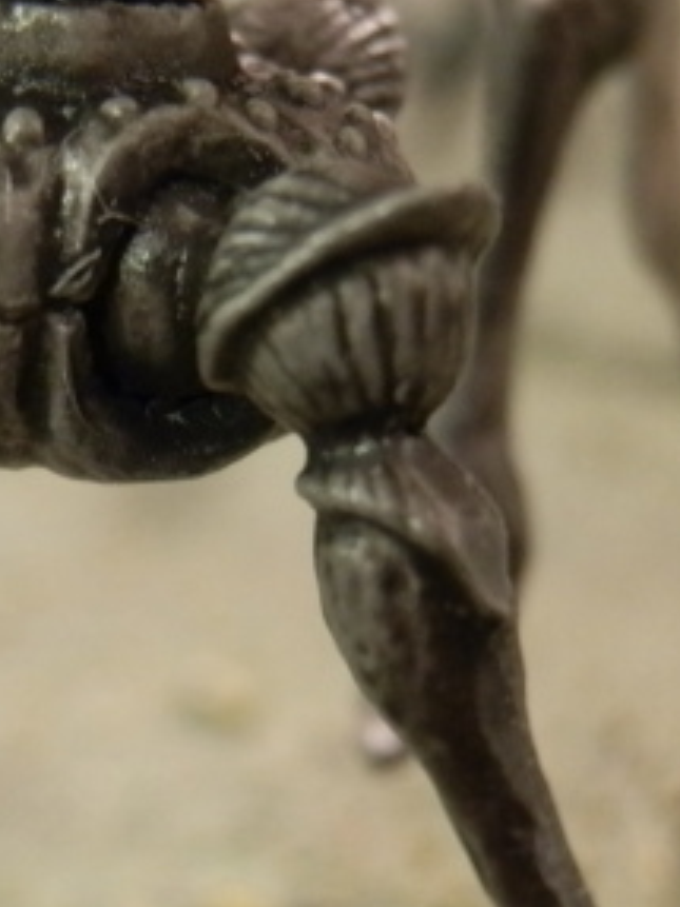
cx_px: 6
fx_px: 2988
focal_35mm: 114
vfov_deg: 17.2
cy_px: 566
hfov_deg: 12.8
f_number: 3.7
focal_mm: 10.99
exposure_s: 1/6
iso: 400
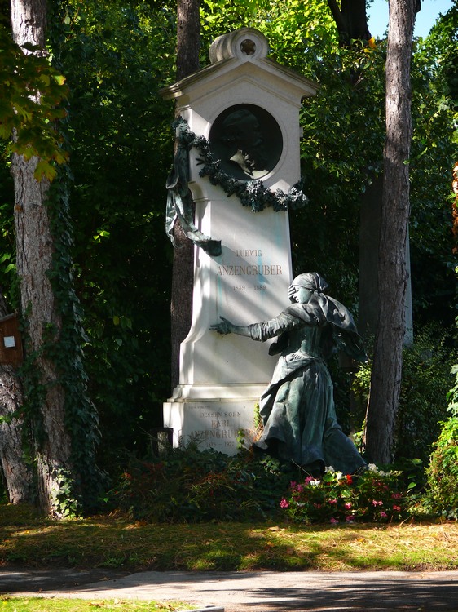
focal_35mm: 205
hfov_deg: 7.2
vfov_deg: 9.7
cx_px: 229
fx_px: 3618
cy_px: 306
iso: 100
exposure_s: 1/80
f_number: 3.6
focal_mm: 43.3
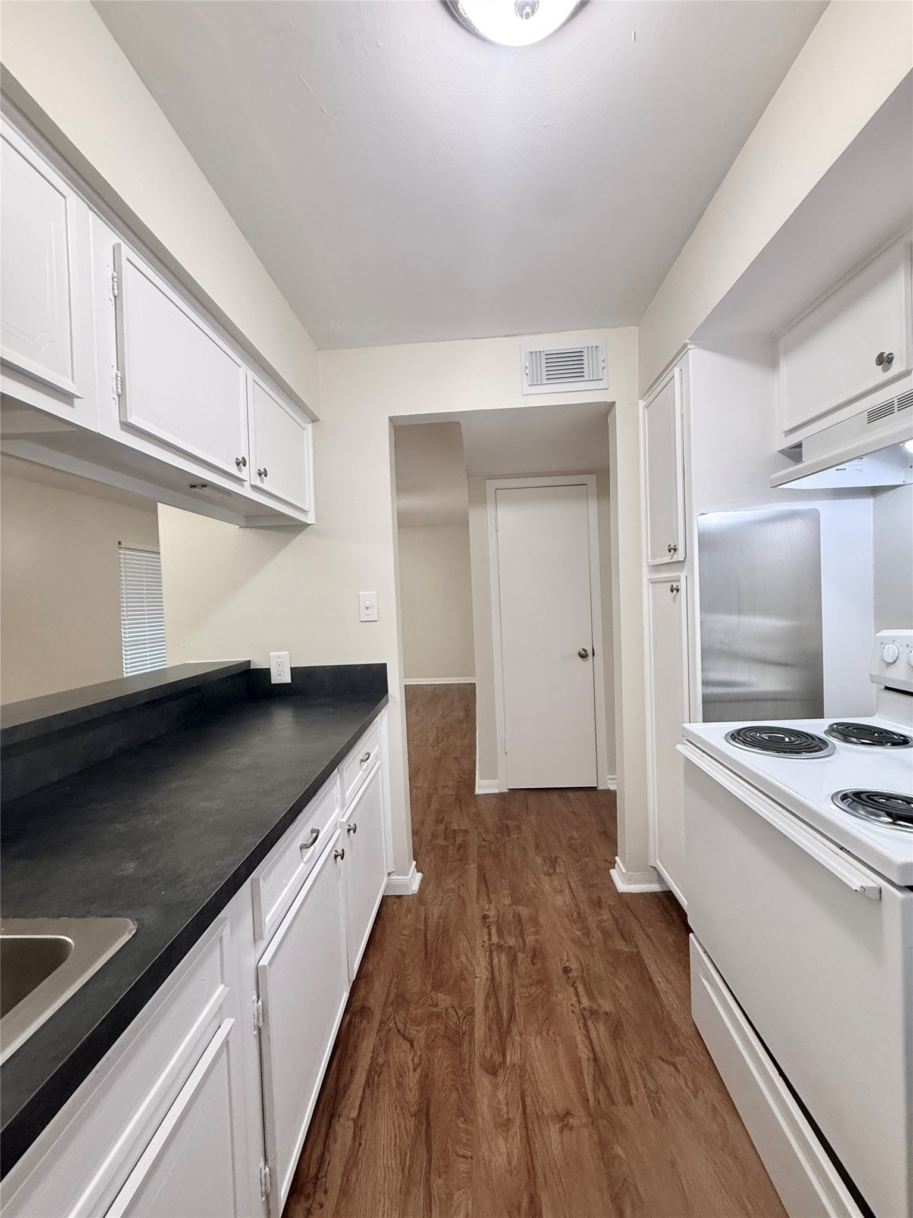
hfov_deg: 85.7
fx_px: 492
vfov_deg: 102.1
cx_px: 456
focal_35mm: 14
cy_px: 609
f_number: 2.2
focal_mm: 2.22
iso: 250
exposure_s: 1/60
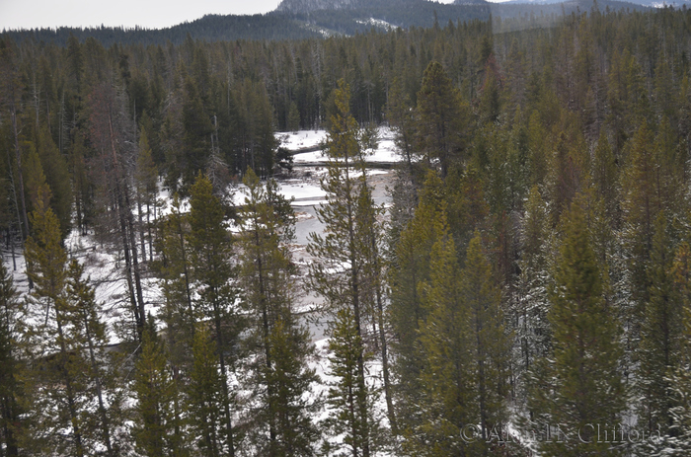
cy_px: 228
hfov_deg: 37.9
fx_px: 1005
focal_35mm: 52
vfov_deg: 25.6
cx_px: 346
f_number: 4.2
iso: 140
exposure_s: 1/250
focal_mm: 35
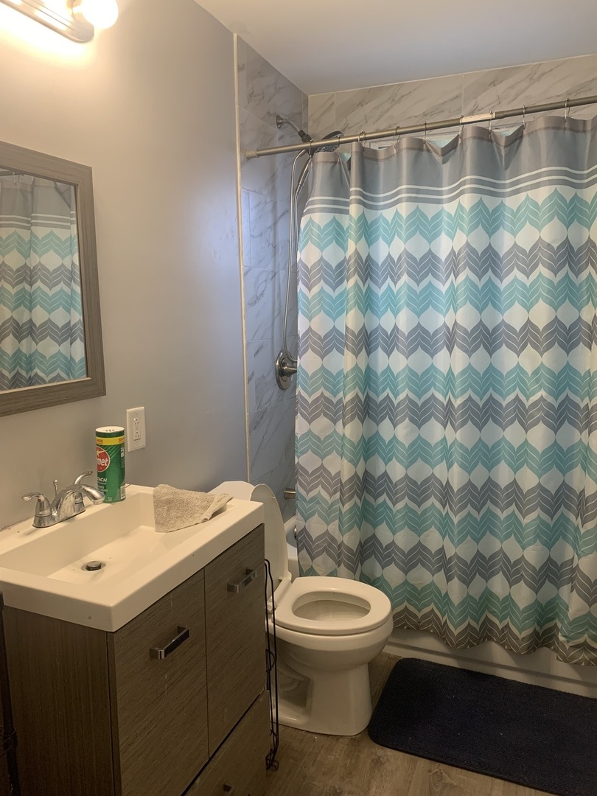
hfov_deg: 53.1
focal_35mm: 26
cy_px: 398
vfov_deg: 67.3
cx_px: 298
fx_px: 598
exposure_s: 1/60
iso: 250
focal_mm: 4.25
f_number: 1.8
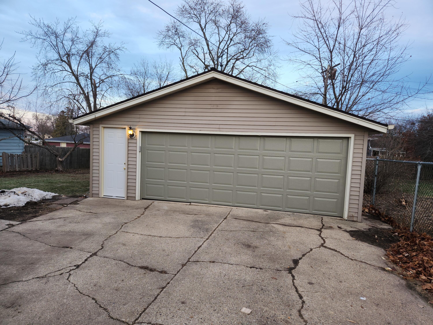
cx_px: 216
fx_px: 288
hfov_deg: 73.9
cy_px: 162
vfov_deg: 58.9
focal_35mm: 23
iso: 64
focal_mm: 5.4
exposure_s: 1/180
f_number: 1.8
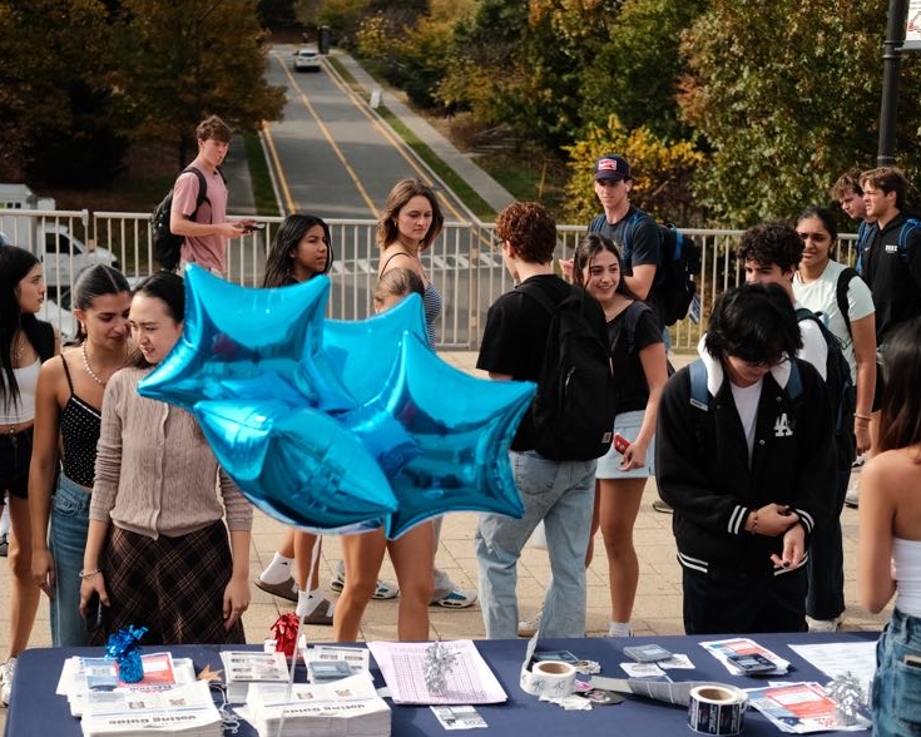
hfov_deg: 31.4
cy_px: 368
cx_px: 429
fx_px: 1635
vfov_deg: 25.4
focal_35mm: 60
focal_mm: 35
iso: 1600
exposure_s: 1/17000
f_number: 2.8
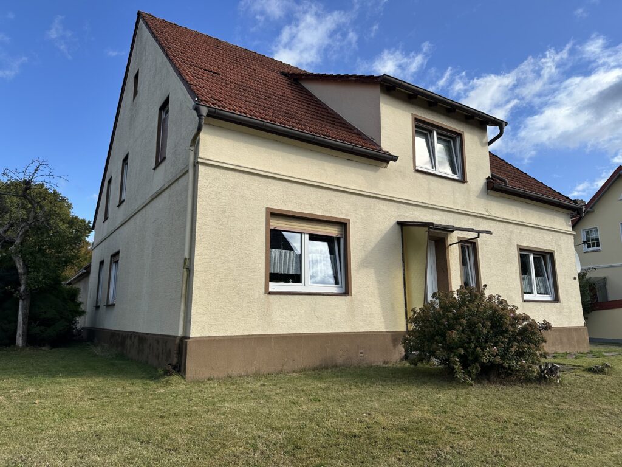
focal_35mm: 24
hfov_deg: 71.6
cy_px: 234
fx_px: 431
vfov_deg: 56.8
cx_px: 311
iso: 80
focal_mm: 6.86
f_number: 1.78
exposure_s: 1/3247
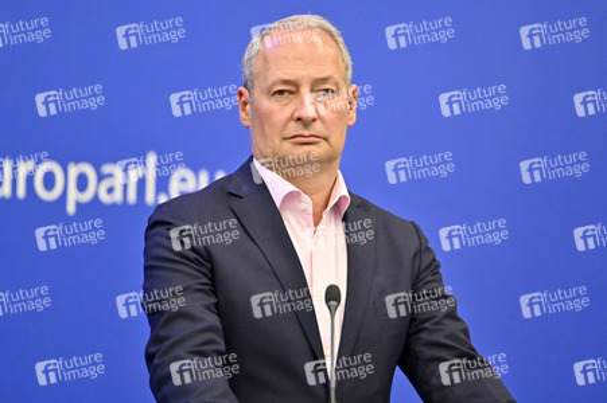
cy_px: 202
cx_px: 304
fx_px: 3370
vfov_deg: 6.9
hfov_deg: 10.3
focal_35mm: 200
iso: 6400
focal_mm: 200
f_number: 2.8
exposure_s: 1/800
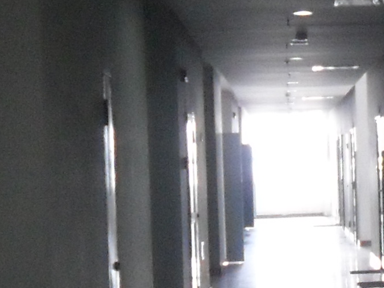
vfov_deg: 9.2
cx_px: 502
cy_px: 173
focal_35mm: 161
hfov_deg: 11.9
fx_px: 1786
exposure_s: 1/30
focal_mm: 4.9
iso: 400
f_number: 3.5
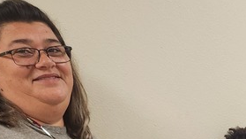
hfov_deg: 19.3
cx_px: 398
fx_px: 600
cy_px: 247
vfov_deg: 12.1
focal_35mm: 92
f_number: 1.8
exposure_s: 1/120
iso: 320
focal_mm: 5.4
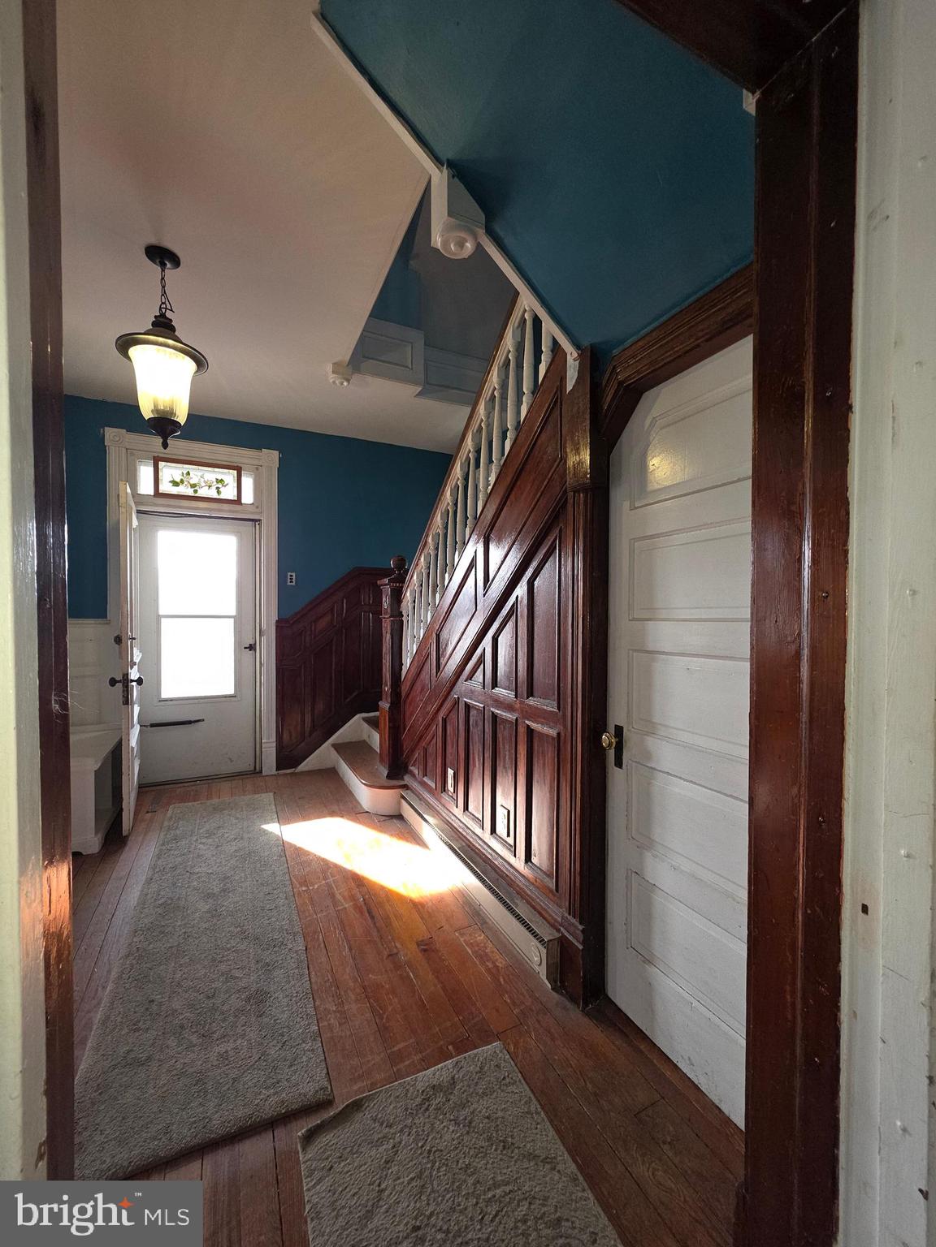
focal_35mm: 13
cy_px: 624
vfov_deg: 106.2
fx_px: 469
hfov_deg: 89.9
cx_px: 468
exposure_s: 1/60
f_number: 1.9
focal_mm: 2.2
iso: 64
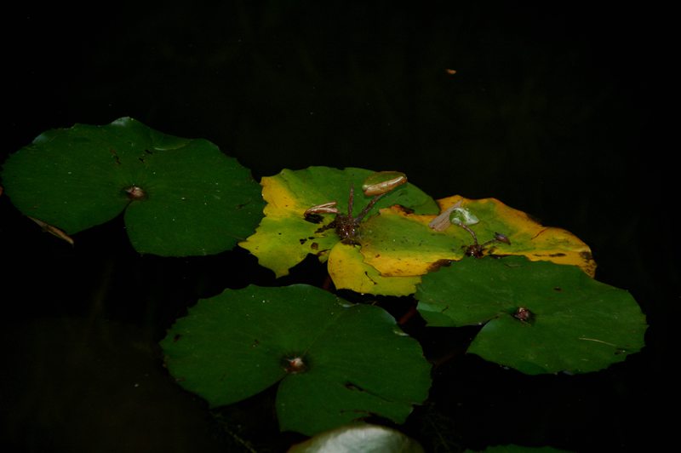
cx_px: 340
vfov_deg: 7.3
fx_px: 3544
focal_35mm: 188
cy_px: 226
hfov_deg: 11.0
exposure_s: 1/40
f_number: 5.6
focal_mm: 125
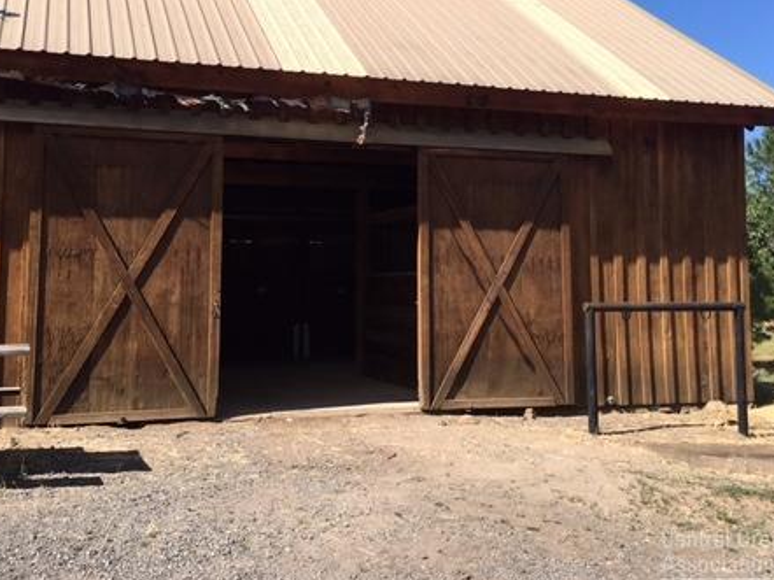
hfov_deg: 44.8
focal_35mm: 42
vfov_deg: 34.0
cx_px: 366
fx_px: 939
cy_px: 193
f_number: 2.2
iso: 25
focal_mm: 4.15
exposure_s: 1/1202
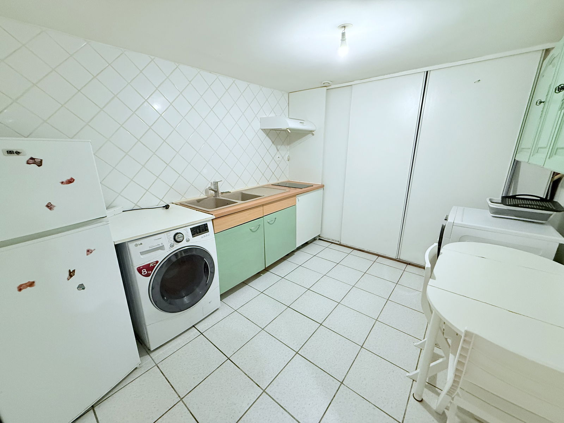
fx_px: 228
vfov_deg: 85.7
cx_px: 282
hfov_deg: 102.1
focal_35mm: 14
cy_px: 212
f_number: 2.2
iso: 320
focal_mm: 2.22
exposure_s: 1/50
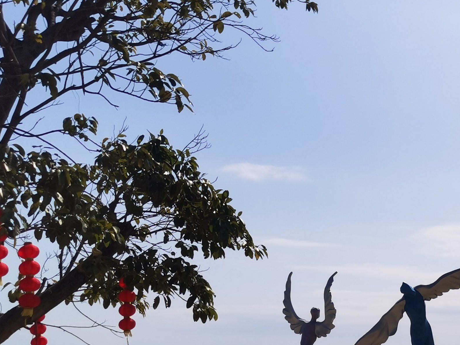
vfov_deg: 23.5
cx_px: 371
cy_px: 234
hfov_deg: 30.4
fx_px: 824
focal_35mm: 62
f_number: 1.8
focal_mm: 5.58
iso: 50
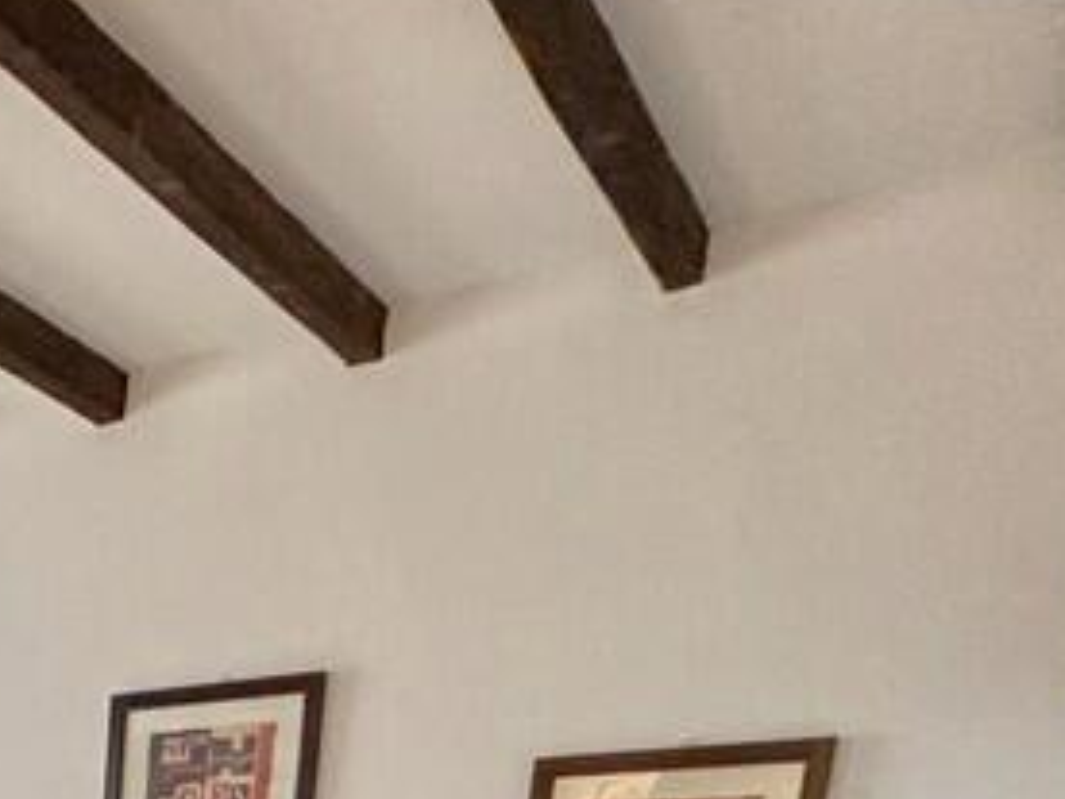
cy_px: 1366
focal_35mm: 52
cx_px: -432
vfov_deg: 21.0
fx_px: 1600
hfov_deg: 28.0
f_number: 2.2
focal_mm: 2.22
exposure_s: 1/100
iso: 200
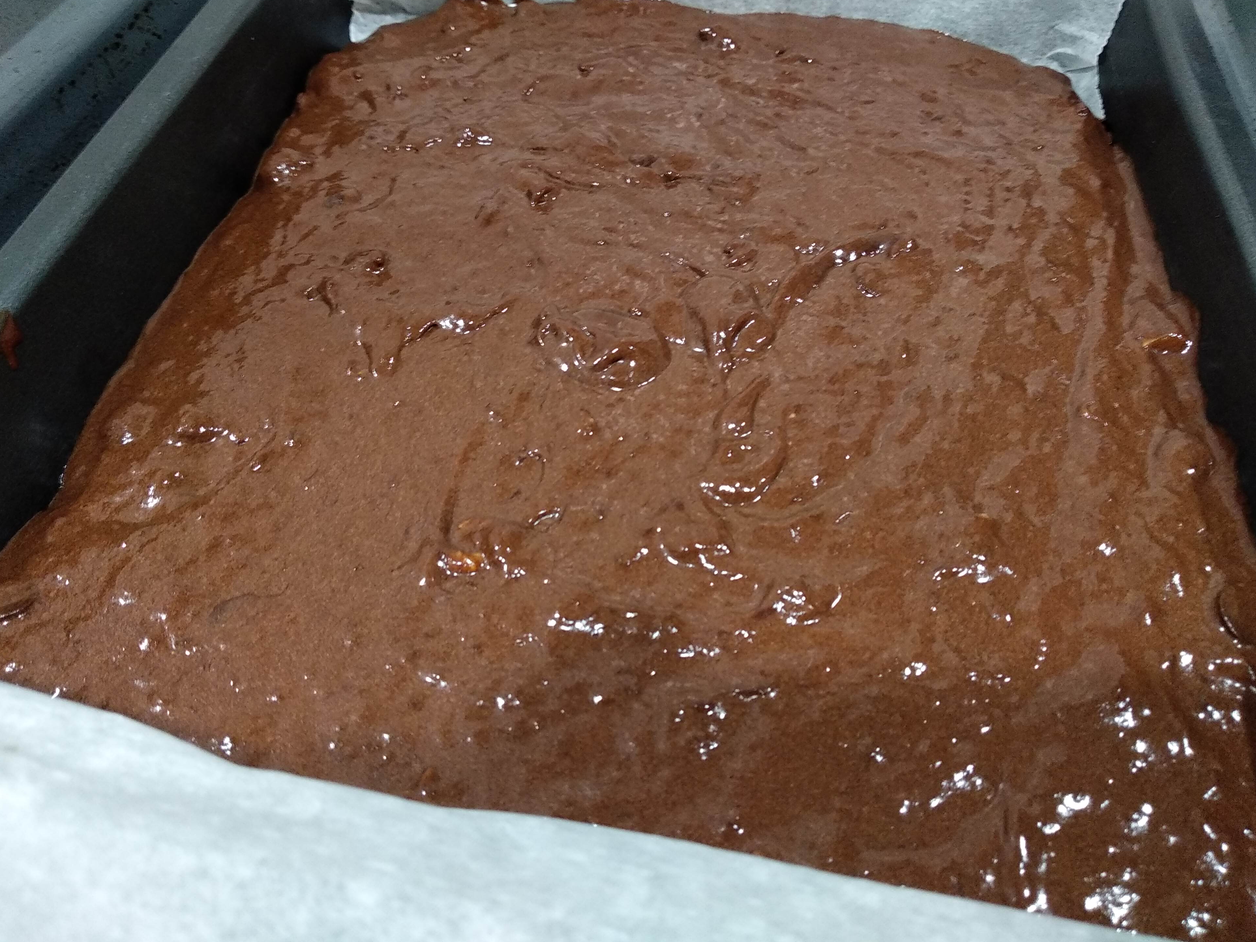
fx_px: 980
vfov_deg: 51.3
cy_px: 453
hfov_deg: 65.3
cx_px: 619
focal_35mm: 27
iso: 500
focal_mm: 3.81
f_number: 2.2
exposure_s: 1/25
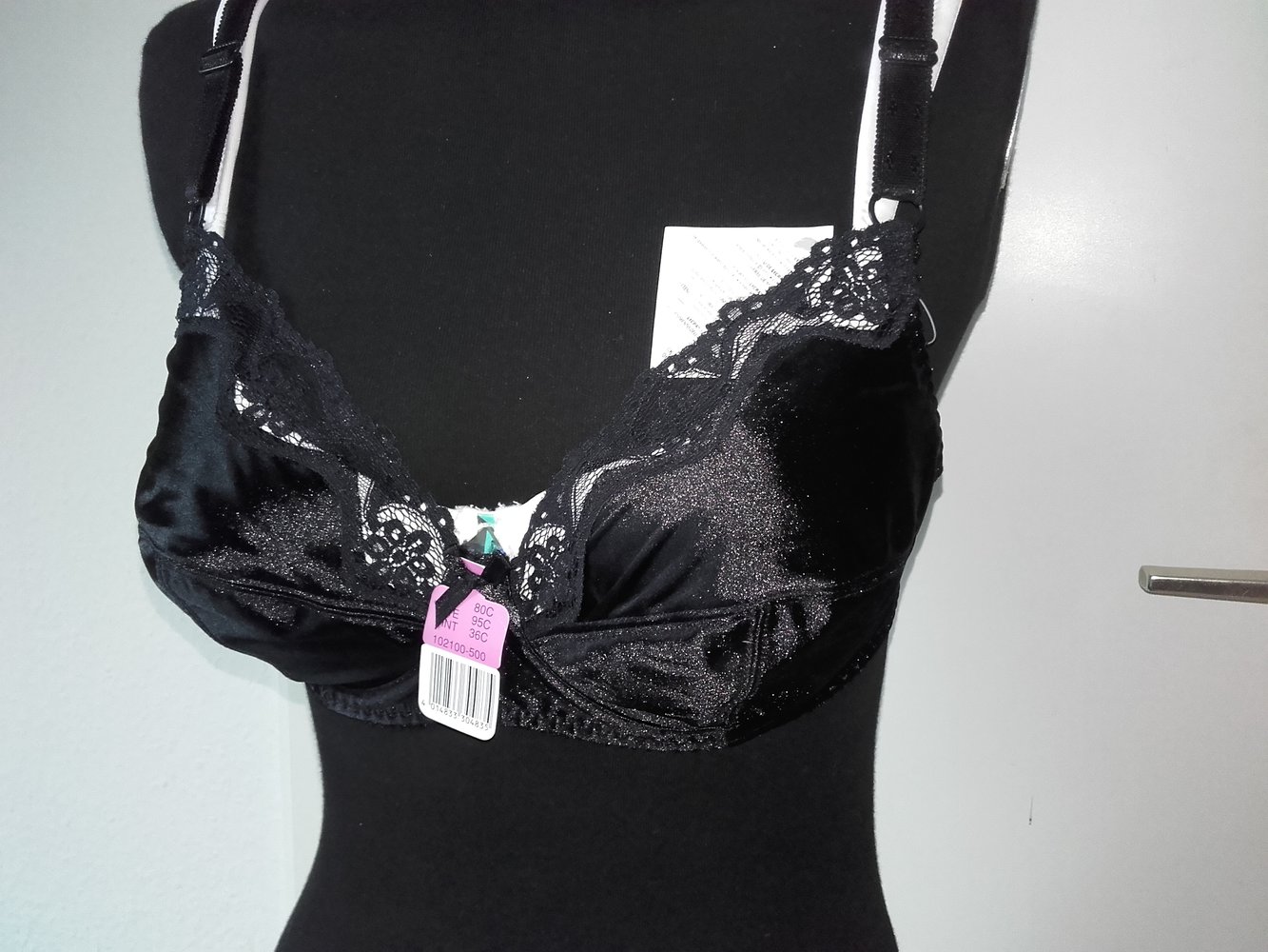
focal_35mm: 31
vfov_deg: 45.4
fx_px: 1136
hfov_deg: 58.3
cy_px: 476
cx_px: 634
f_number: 2.2
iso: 110
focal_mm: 3.31
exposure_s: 1/33
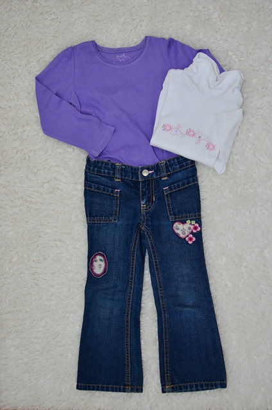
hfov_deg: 25.6
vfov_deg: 37.9
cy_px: 205
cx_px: 136
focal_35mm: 52
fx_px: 598
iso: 250
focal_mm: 35
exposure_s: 1/60
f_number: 2.5
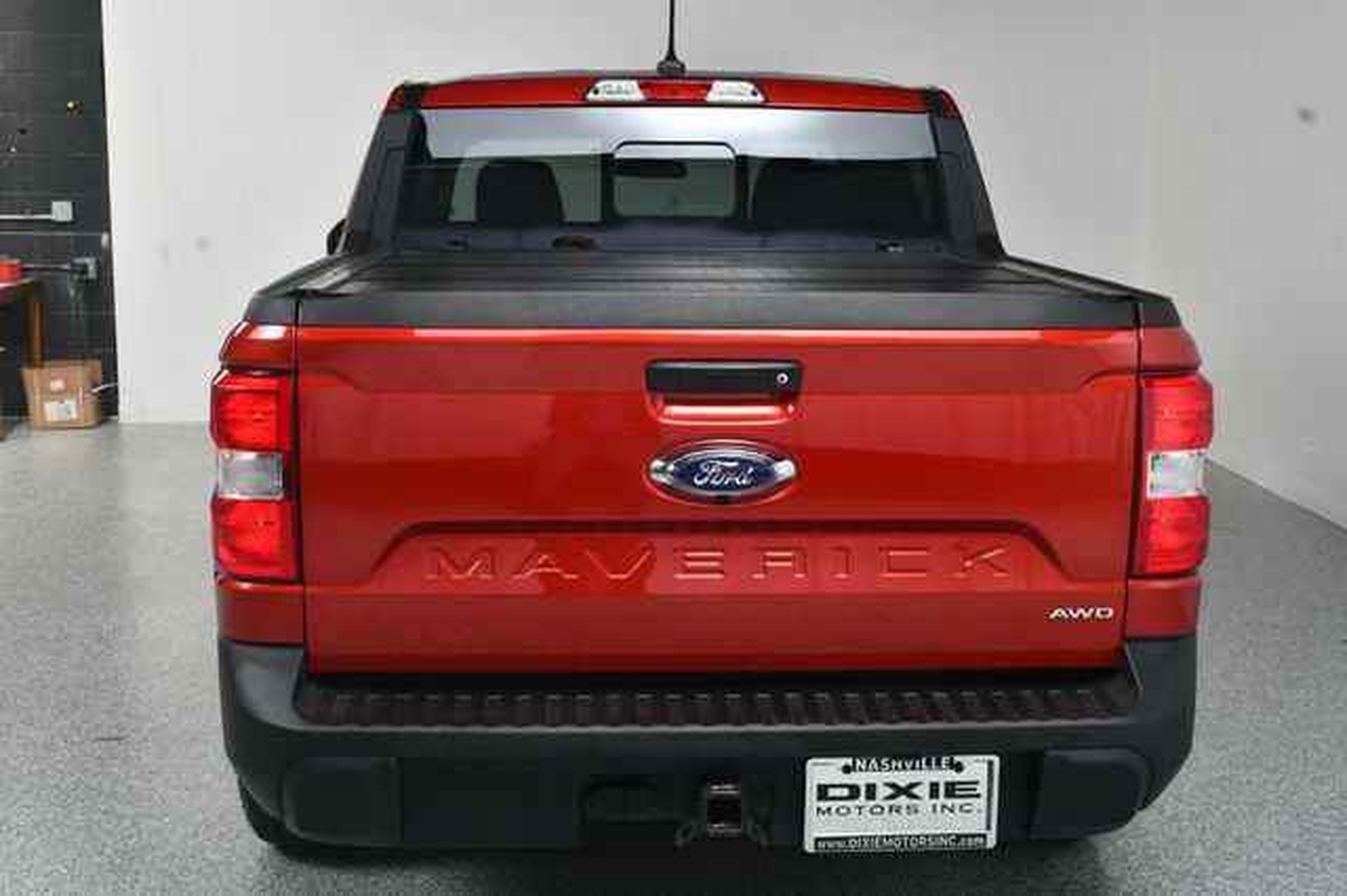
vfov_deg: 28.0
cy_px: 448
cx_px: 674
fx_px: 1795
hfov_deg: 41.1
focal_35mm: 48
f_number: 11
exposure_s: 1/160
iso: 100
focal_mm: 32
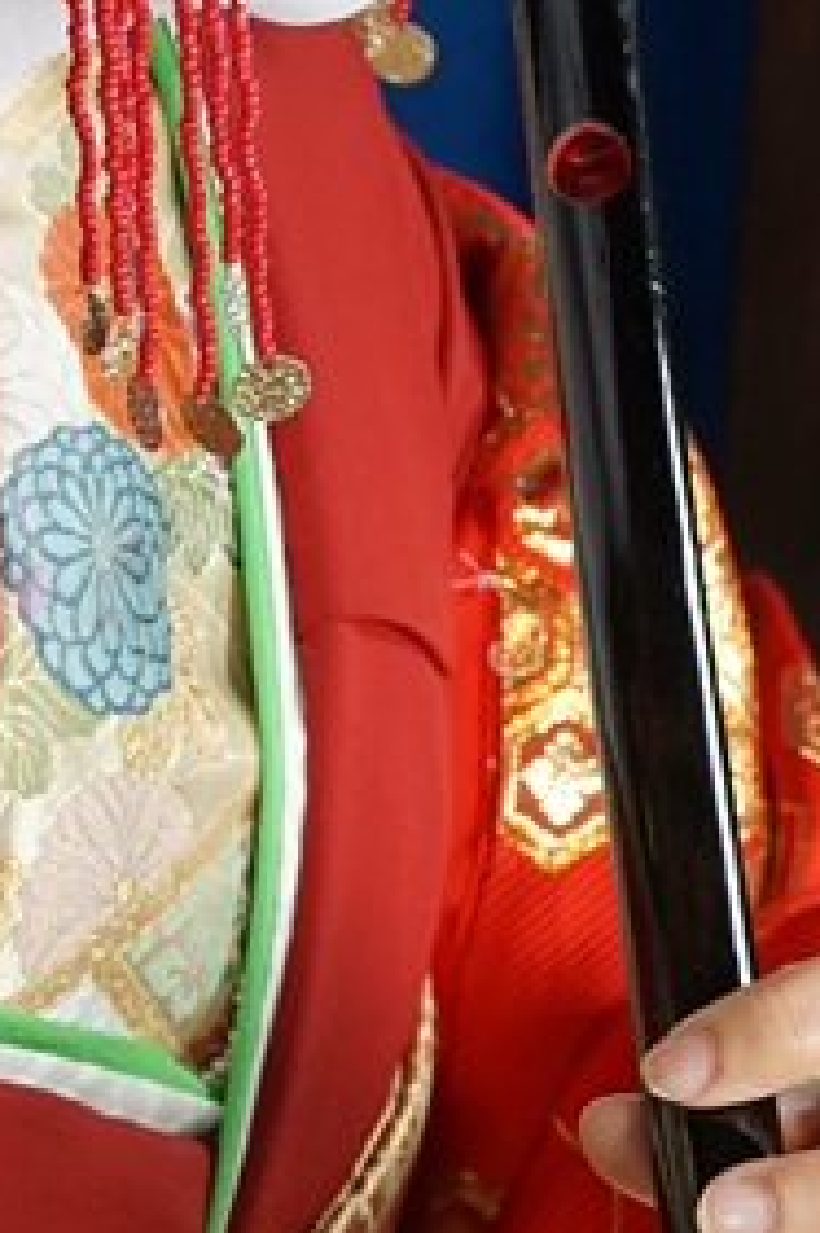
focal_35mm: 203
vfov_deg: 10.1
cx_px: -487
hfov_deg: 6.6
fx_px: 6944
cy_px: 325
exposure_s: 1/100
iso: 500
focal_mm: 38
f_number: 5.6
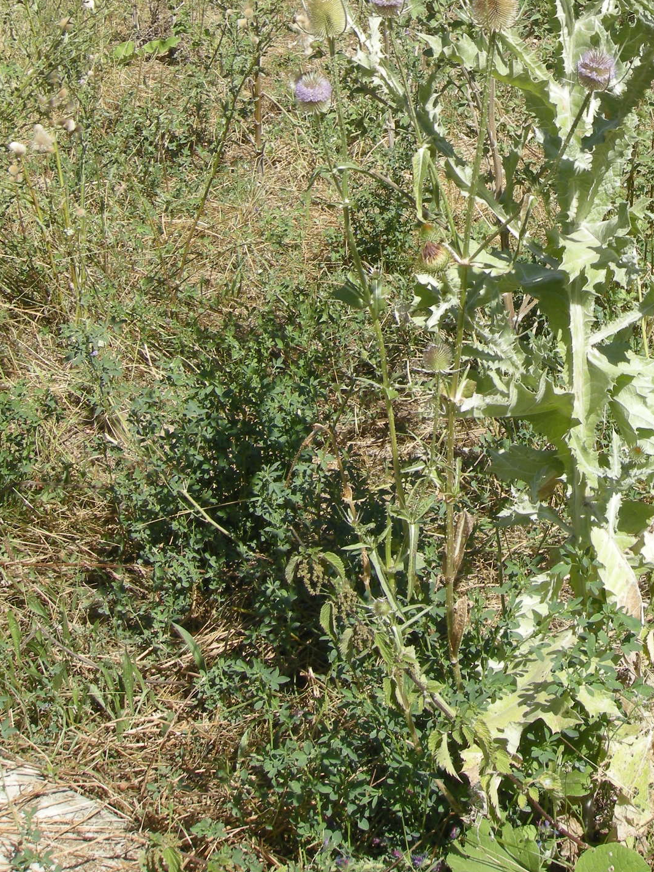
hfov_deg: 24.4
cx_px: 538
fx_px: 1486
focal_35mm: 59
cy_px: 152
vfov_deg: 31.7
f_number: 4.8
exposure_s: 1/213
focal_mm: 7.5
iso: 64
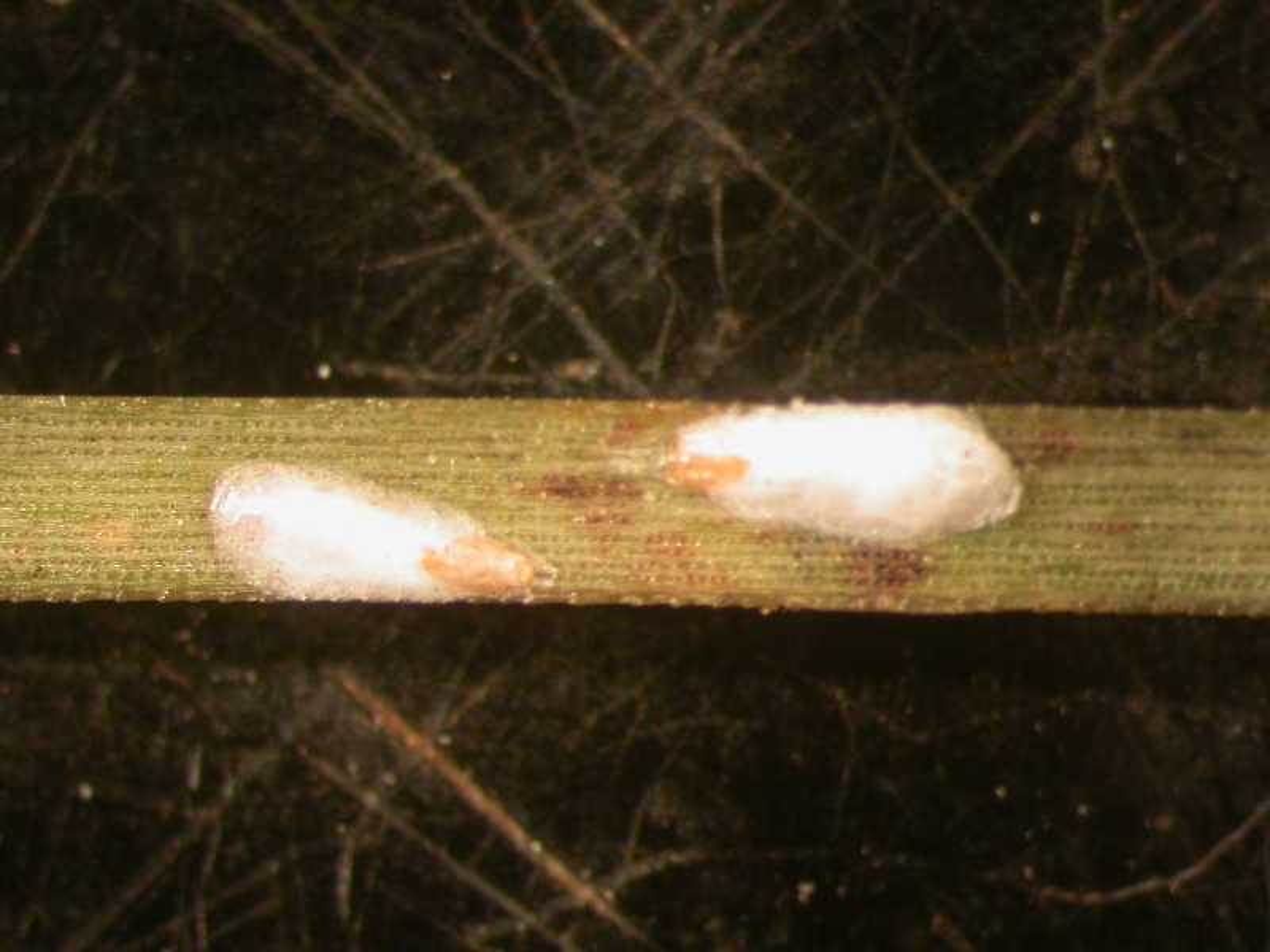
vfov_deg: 12.6
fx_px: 4329
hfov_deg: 16.7
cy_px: 476
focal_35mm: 118
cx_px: 635
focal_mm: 24.4
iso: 100
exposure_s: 1/2.9
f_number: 4.3
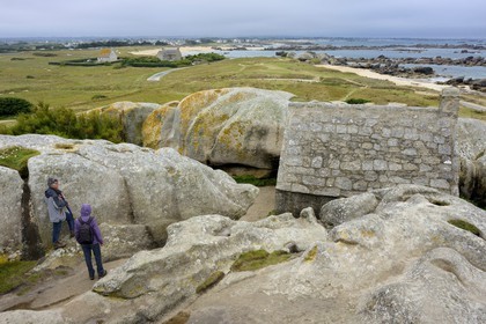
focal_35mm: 28
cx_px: 243
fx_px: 378
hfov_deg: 65.5
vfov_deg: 46.4
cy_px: 162
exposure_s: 1/800
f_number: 5.6
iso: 200
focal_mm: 18.5
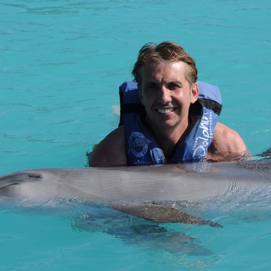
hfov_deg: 8.1
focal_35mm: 216
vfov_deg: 8.1
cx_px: 111
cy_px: 136
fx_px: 1913
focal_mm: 112
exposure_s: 1/250
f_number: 10
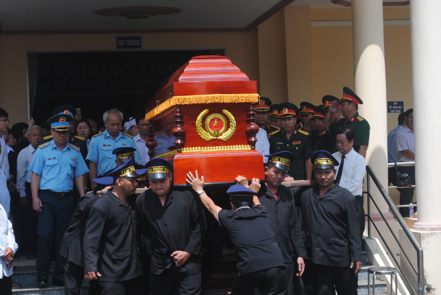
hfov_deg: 24.6
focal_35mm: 82
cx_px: 220
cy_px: 148
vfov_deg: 16.6
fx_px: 1012
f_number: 7.1
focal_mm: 55
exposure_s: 1/250
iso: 100
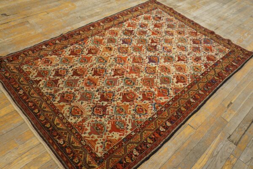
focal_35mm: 30
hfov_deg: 62.0
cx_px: 126
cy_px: 84
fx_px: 211
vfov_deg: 43.5
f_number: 4
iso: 1000
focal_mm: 20
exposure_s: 1/60
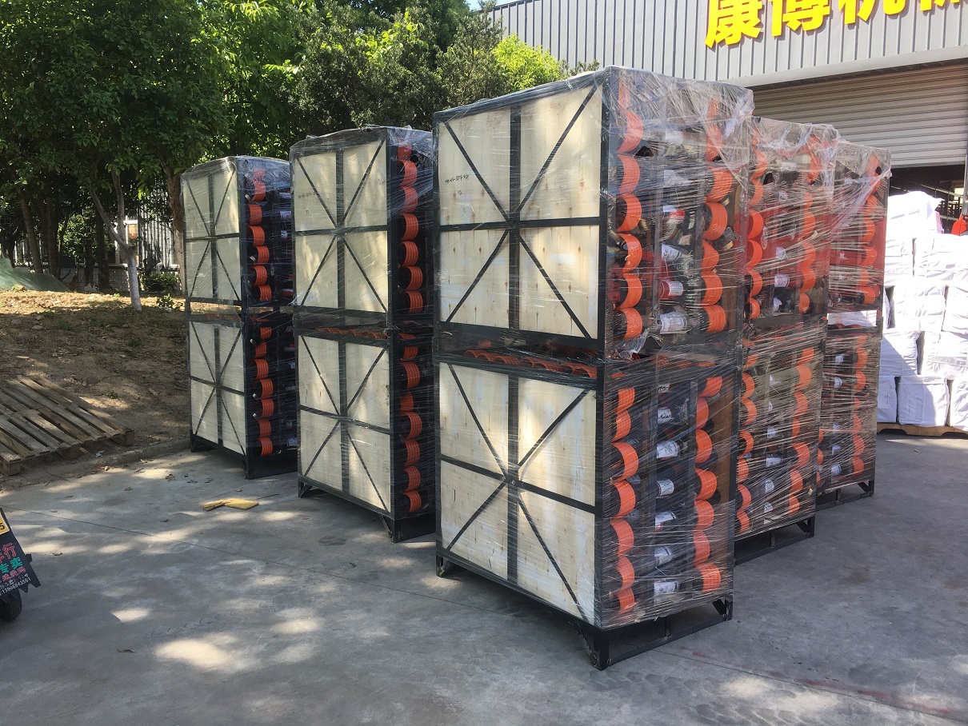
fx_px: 811
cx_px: 484
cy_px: 363
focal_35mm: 29
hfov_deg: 61.6
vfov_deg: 48.2
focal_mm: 4.15
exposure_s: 1/432
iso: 25
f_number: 2.2
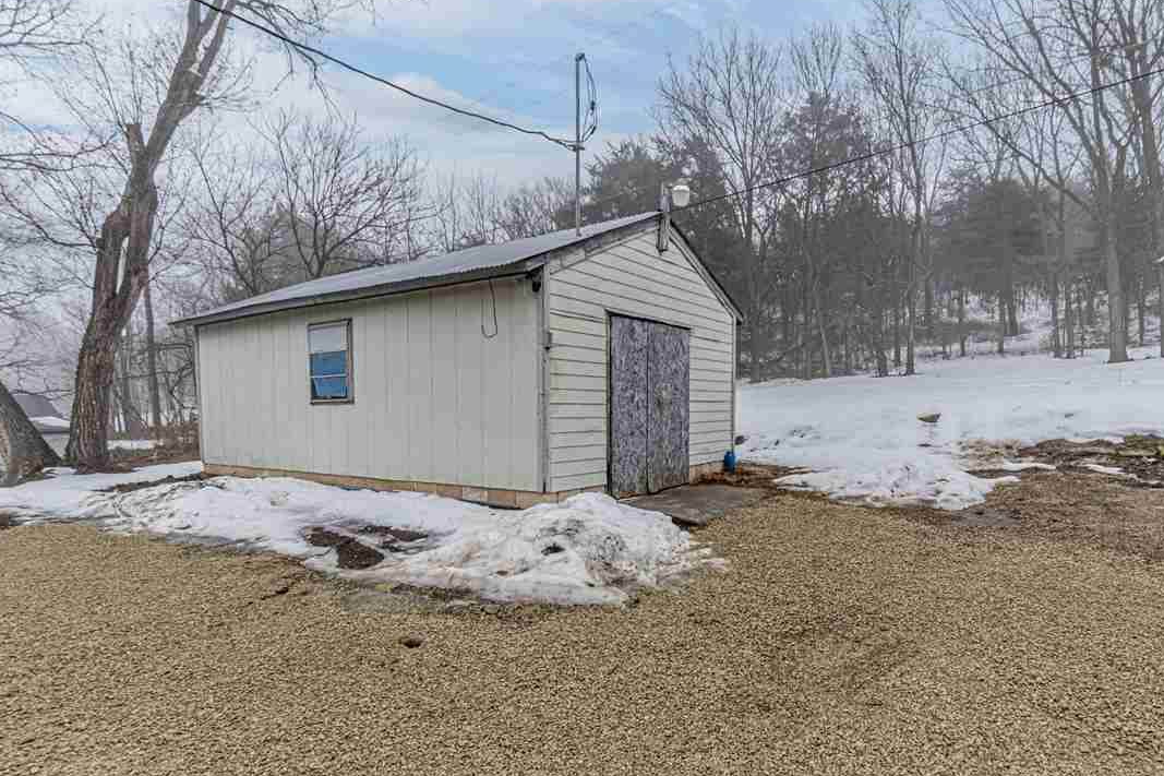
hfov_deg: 89.8
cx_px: 637
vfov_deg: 67.3
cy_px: 415
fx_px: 582
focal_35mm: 18
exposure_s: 1/250
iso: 100
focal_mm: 10
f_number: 6.3
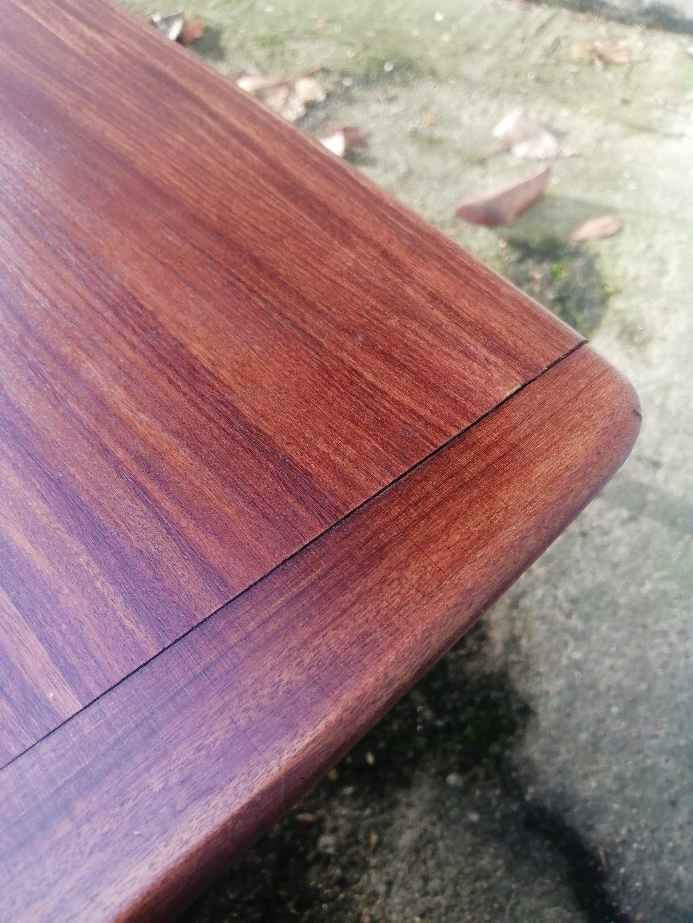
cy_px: 462
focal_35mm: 26
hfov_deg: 53.1
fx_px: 694
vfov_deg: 67.3
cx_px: 346
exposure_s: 1/129
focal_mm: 3.6
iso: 50
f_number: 1.8
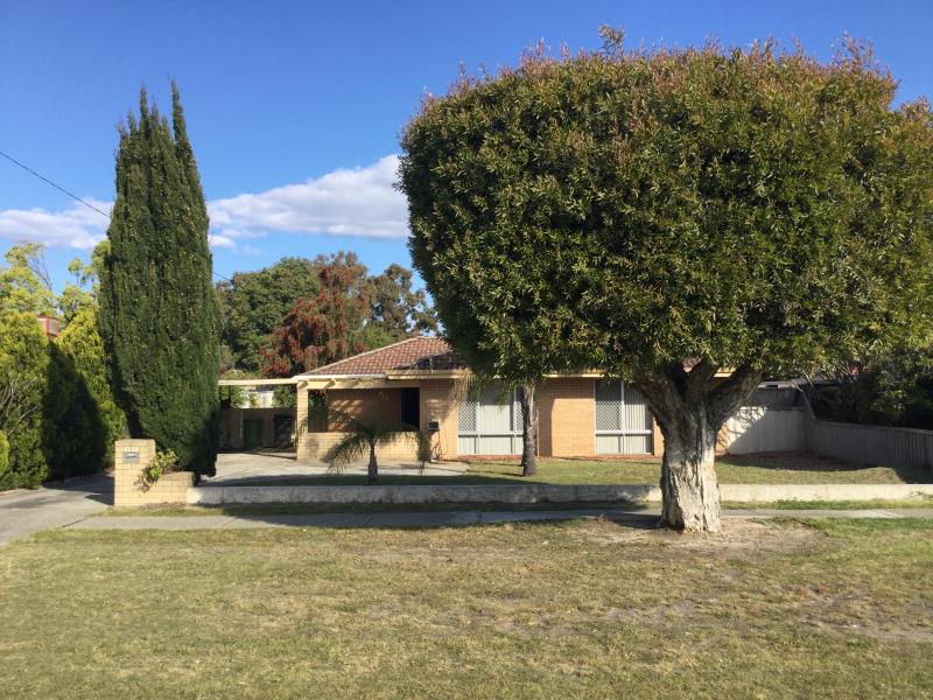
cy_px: 350
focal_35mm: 31
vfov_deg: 45.4
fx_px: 836
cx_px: 466
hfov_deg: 58.4
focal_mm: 3.3
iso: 25
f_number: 2.4
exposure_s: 1/886
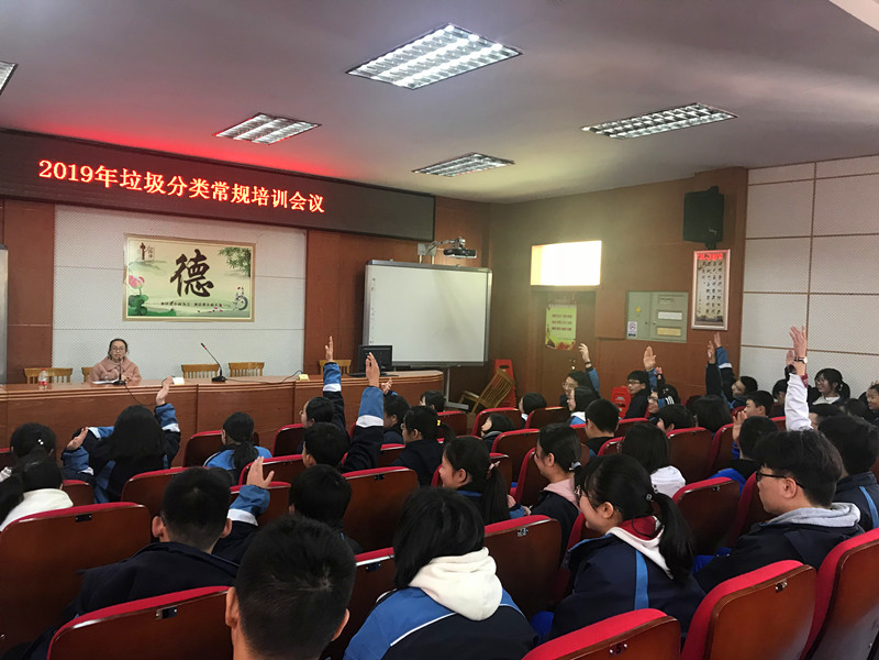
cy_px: 330
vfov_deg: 49.7
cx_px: 440
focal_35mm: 28
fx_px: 711
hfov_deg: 63.4
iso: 50
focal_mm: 3.99
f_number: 1.8
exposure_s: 1/15
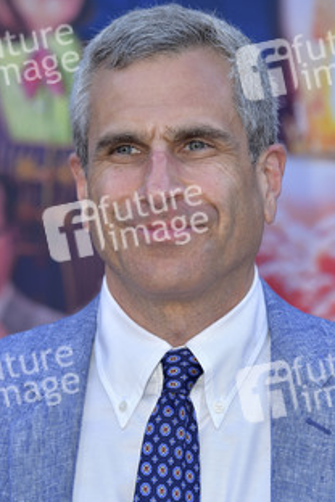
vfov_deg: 10.0
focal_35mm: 205
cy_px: 304
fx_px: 2861
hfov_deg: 6.7
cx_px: 173
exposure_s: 1/250
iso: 320
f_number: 6.3
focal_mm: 160
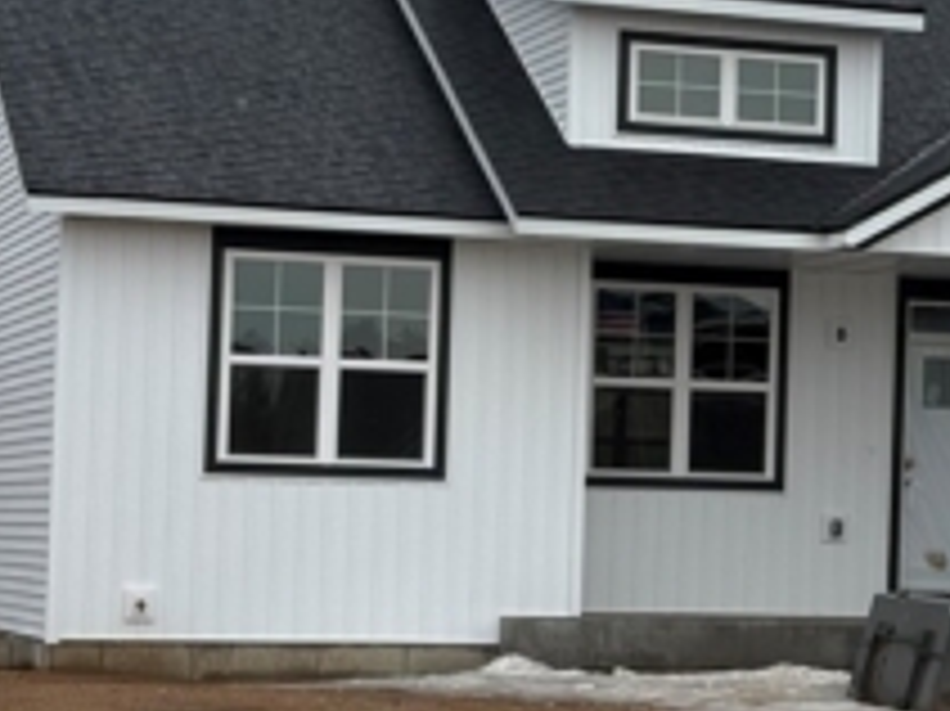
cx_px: 1301
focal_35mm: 144
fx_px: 3950
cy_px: 405
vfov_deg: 10.3
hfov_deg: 13.2
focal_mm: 5.96
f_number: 1.6
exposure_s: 1/1754
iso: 40
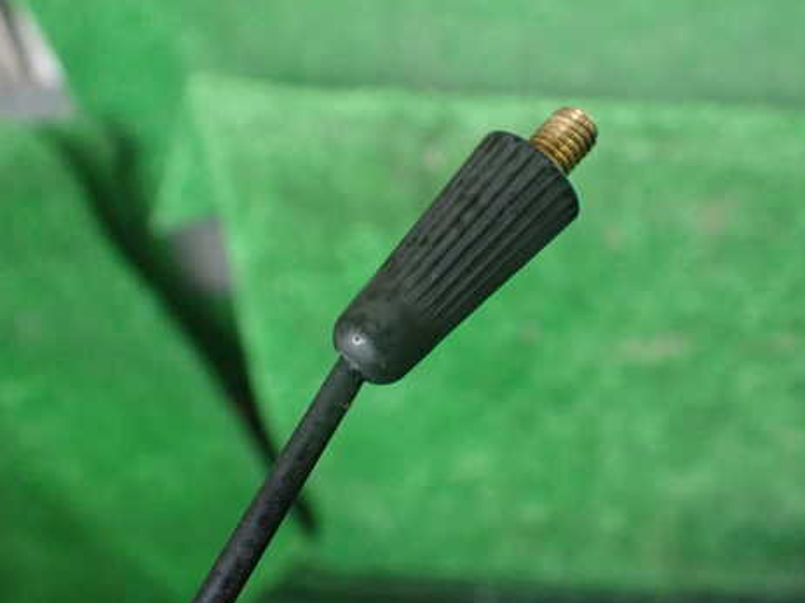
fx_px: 906
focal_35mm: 39
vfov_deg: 36.8
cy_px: 307
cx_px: 397
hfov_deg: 47.9
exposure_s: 1/100
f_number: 2.3
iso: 800
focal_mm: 5.4
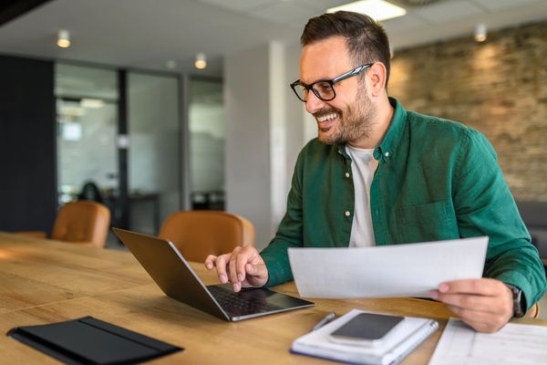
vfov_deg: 37.9
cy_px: 182
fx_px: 532
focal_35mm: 35
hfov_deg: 54.4
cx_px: 274
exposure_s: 1/125
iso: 72
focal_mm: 35
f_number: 1.8
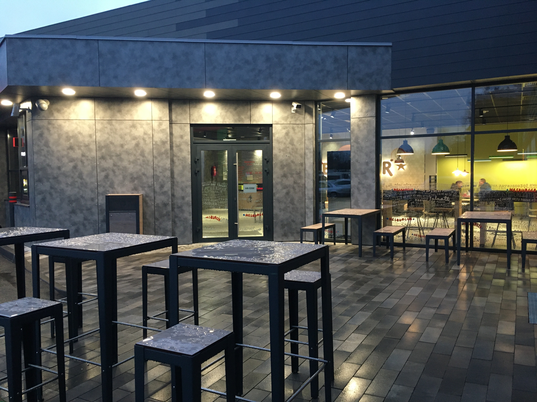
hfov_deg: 61.7
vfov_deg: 48.2
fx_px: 450
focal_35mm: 29
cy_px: 201
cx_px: 268
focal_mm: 4.15
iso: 160
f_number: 2.2
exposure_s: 1/33
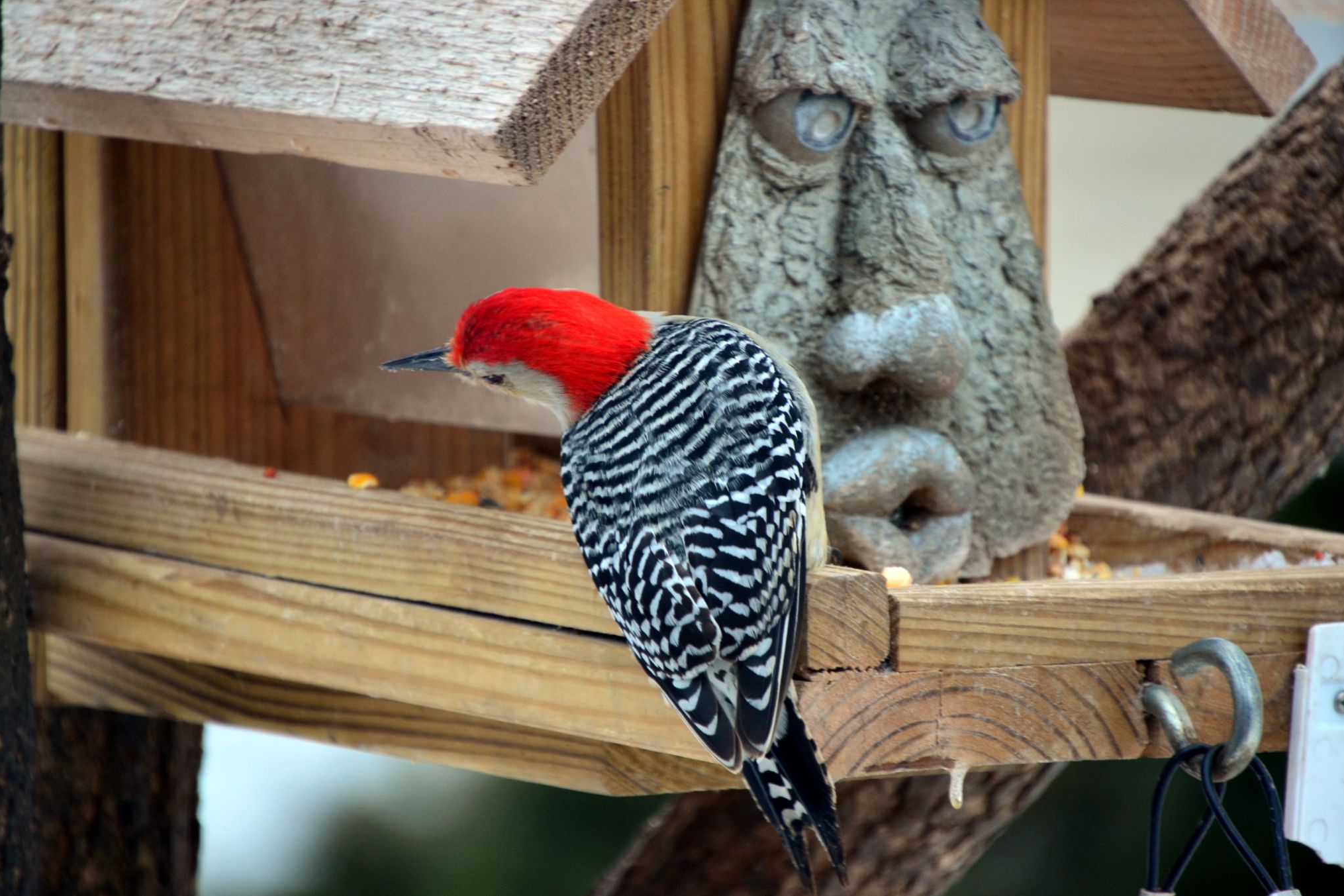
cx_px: 676
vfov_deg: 2.3
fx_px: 22546
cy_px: 448
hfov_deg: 3.4
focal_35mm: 604
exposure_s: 1/15
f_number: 6.3
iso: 500
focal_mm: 400
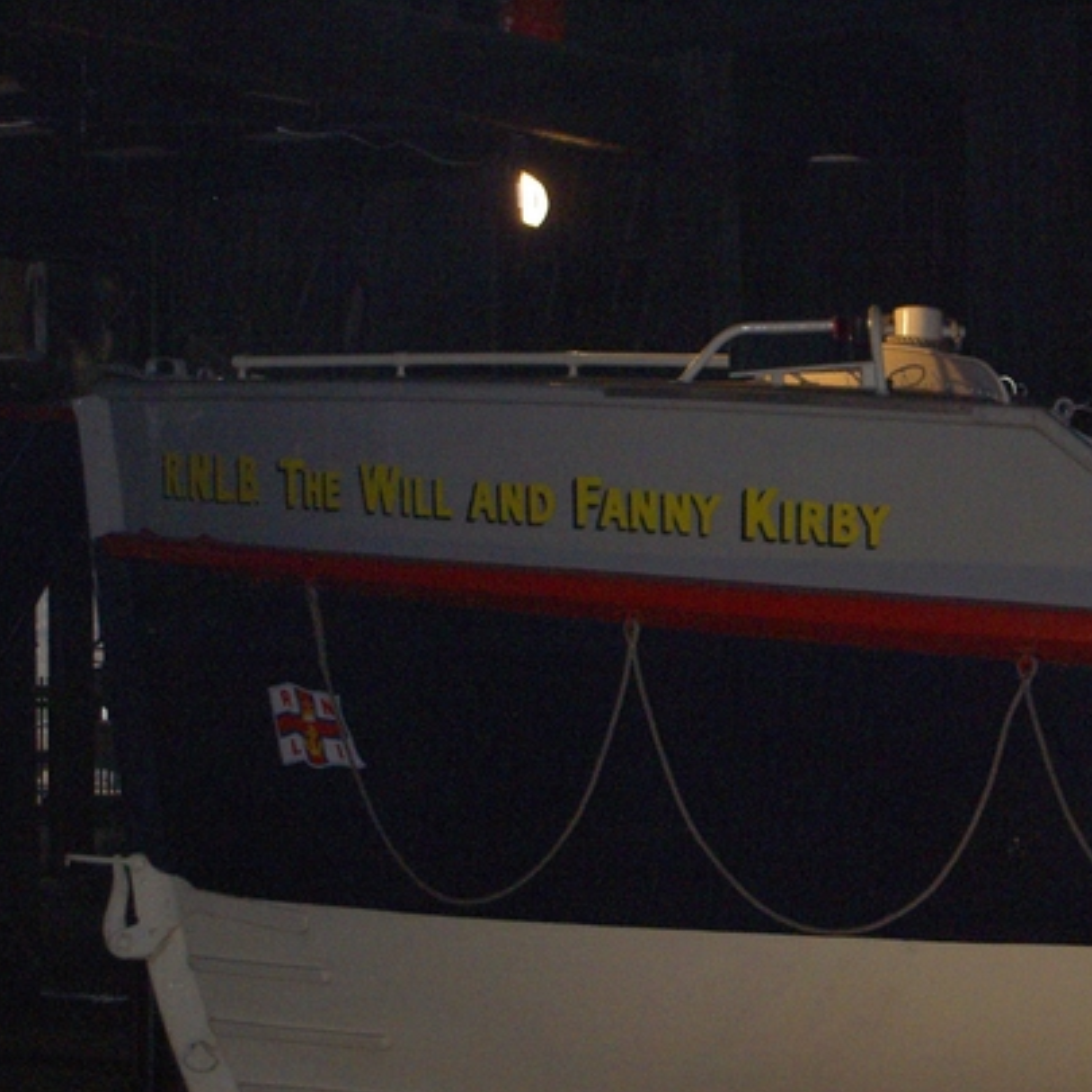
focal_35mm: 110
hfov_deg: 15.8
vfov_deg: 15.8
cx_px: 728
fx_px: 3926
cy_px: 588
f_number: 4.1
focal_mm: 17.4
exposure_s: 1/80
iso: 200
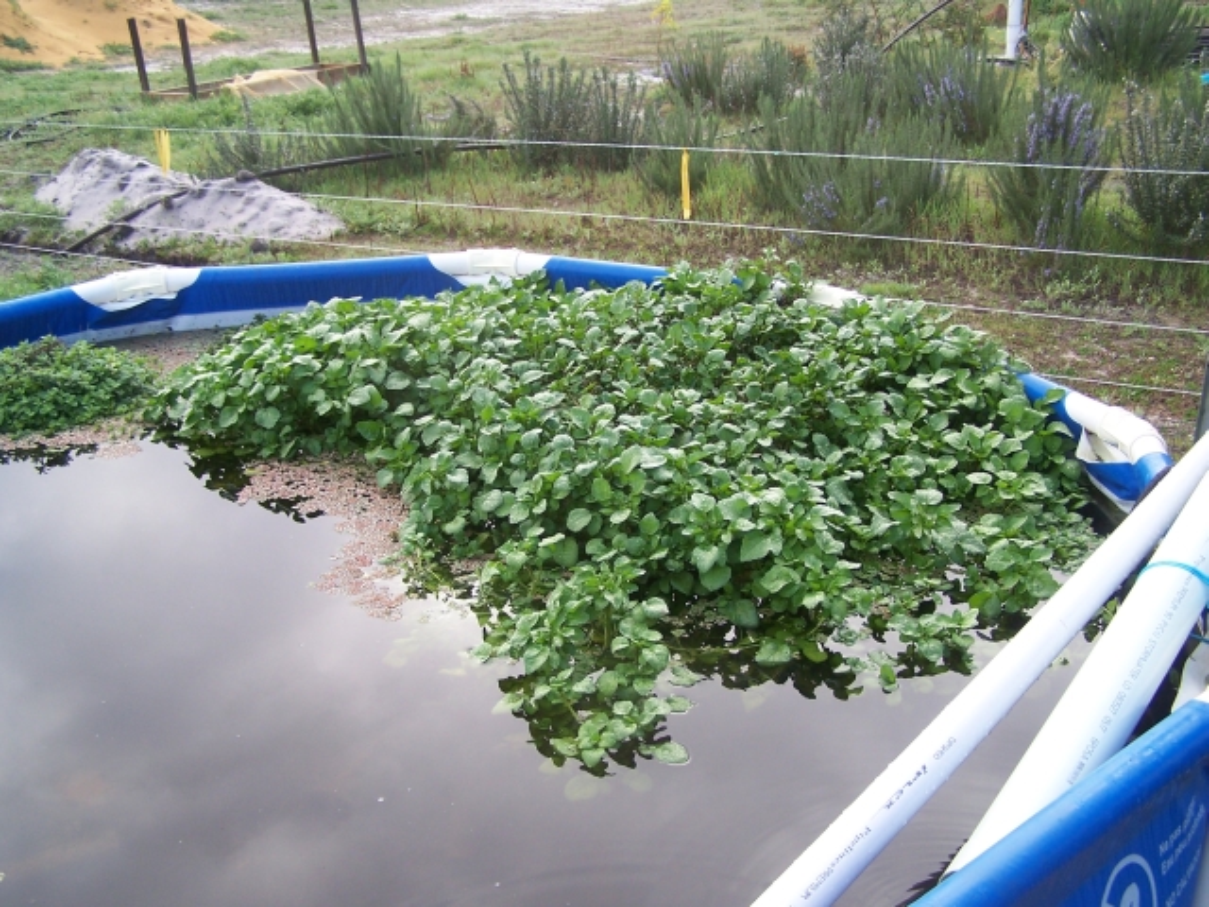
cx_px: 604
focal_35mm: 38
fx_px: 1327
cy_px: 454
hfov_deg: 49.0
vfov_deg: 37.7
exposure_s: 1/180
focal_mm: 6.3
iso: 80
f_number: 2.8
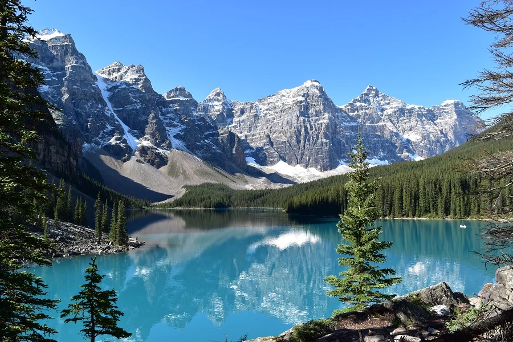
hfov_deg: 67.4
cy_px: 171
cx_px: 256
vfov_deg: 47.9
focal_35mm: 27
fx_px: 385
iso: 400
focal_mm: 18
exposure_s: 1/400
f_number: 11
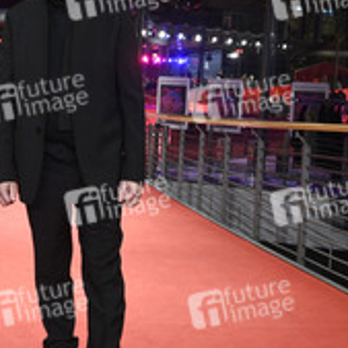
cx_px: 63
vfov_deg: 20.2
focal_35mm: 86
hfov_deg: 19.9
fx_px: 978
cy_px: 150
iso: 4000
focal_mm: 38
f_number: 5.6
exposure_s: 1/250
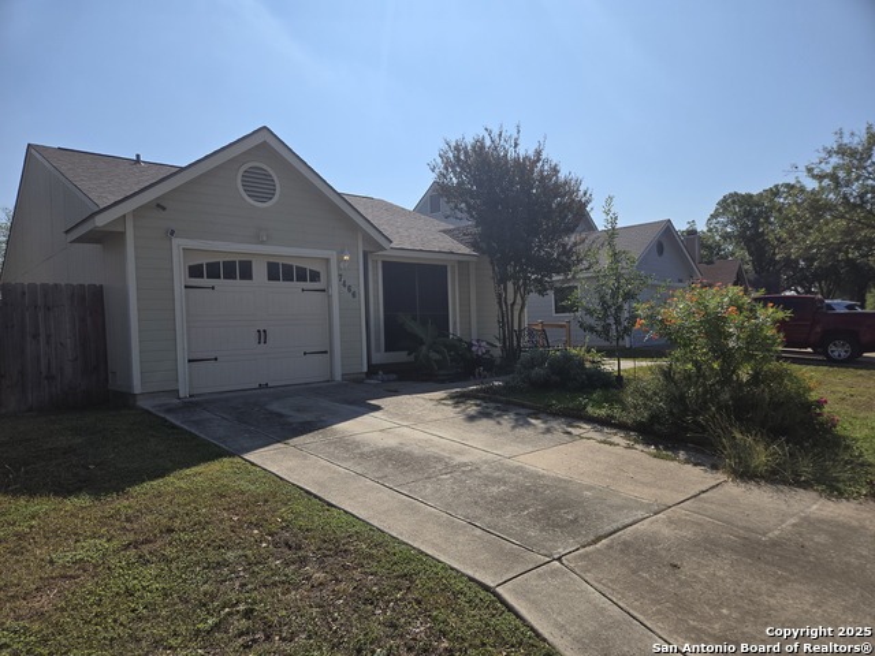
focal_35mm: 23
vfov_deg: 58.9
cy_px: 328
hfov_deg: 73.9
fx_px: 581
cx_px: 438
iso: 25
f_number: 1.8
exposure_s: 1/3418
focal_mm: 5.4
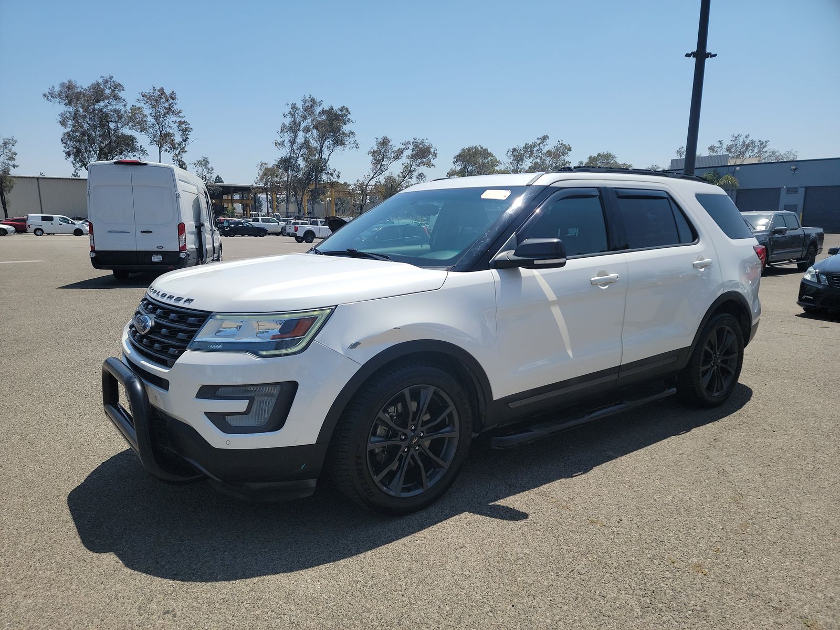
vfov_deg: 56.8
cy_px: 315
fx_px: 582
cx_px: 420
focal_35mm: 24
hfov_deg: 71.6
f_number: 1.8
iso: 50
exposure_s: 1/1061
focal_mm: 6.7
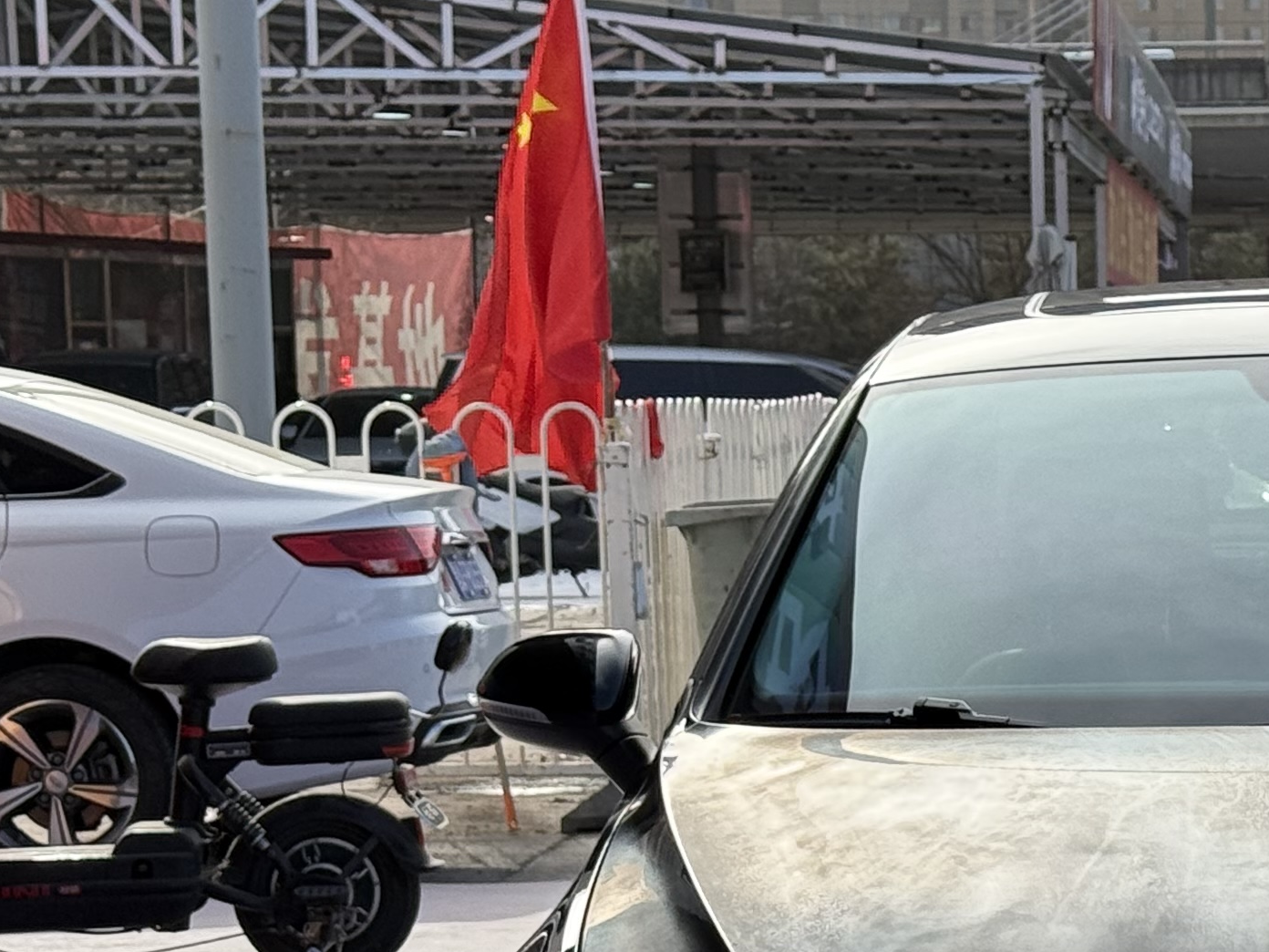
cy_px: 1041
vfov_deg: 10.5
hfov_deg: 14.0
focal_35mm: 139
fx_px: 5096
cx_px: 1234
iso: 64
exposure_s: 1/1931
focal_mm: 6.76
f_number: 1.78
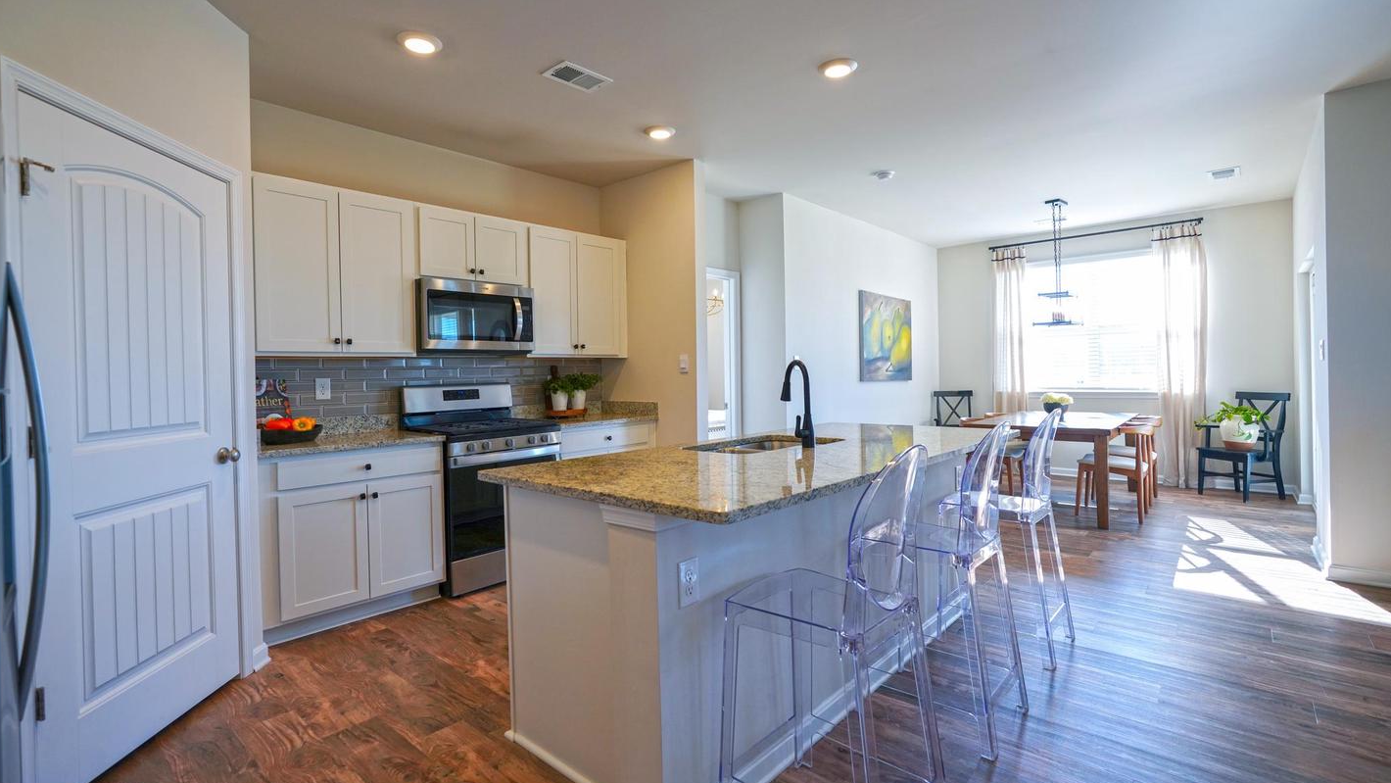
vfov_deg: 63.9
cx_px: 693
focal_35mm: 17
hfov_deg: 95.9
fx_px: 627
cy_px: 374
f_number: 4
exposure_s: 1/160
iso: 400
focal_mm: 16
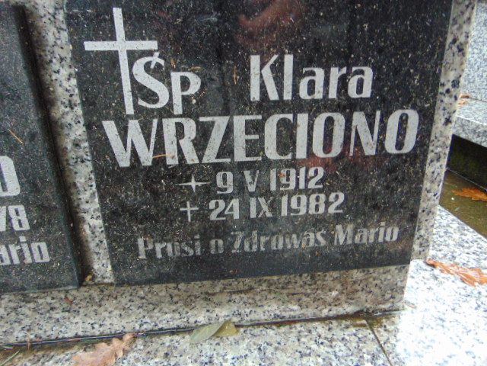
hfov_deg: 69.4
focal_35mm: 25
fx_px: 352
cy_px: 183
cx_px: 244
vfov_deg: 54.9
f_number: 3
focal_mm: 4.5
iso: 250
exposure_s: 1/30
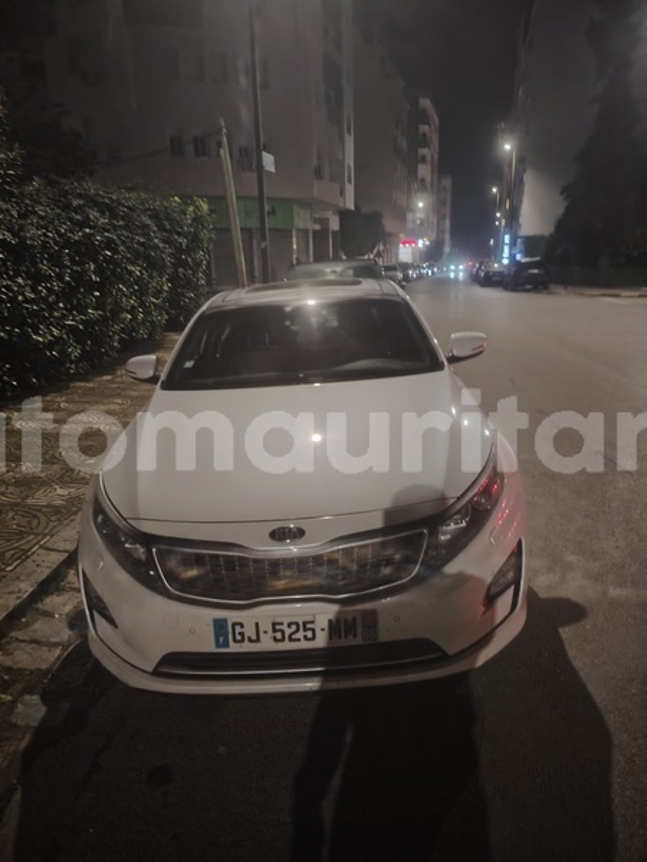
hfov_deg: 56.8
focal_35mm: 24
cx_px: 324
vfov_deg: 71.6
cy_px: 431
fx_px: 598
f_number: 1.75
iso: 5528
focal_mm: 5.25
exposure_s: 1/20
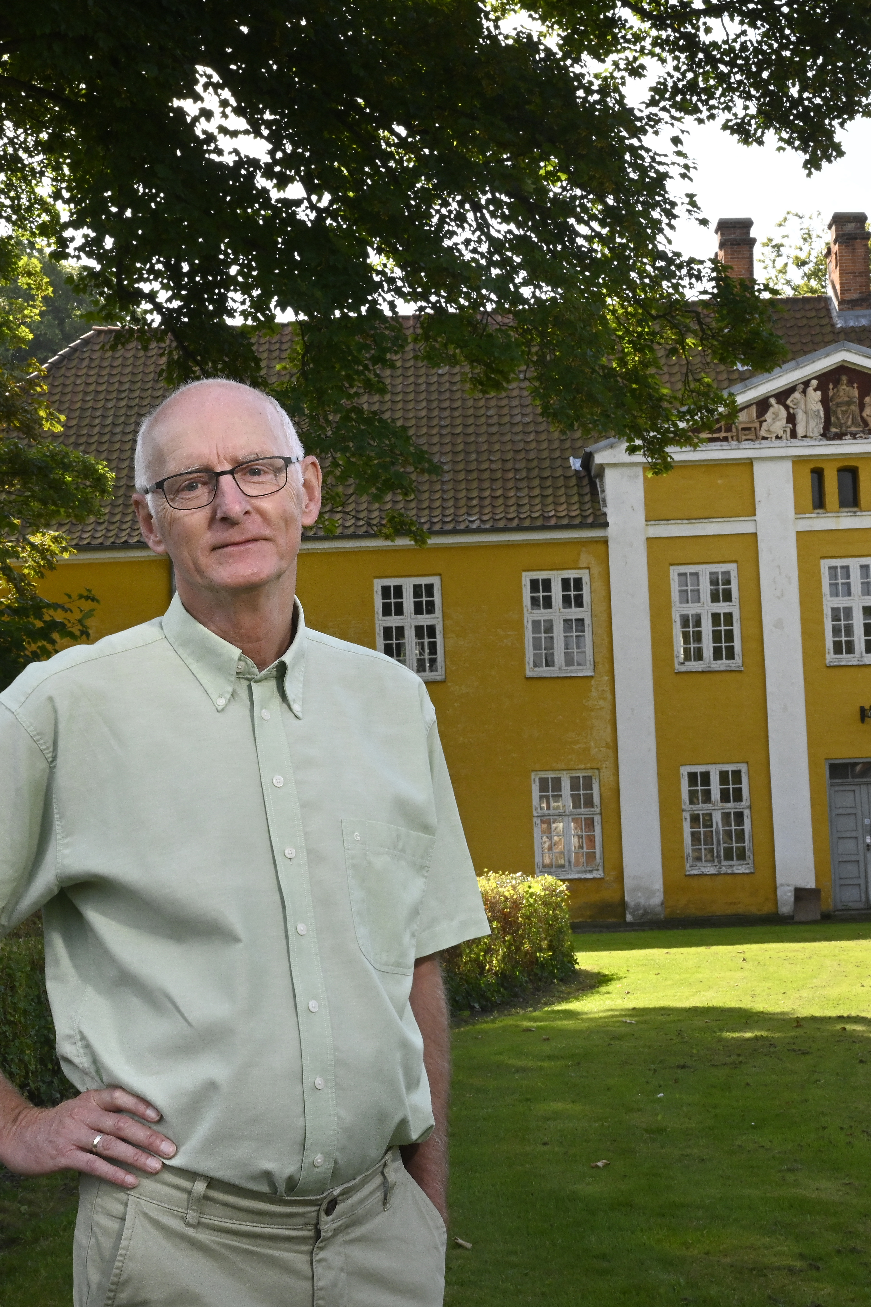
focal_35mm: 61
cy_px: 653
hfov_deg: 22.3
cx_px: 424
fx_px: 2214
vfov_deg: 32.9
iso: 1250
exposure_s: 1/160
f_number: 22
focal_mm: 40
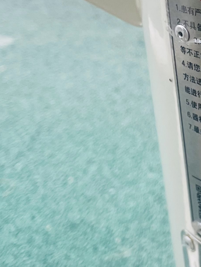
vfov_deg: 22.6
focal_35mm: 86
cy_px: 83
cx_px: 226
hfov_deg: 16.6
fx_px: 666
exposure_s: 1/121
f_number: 1.6
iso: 64
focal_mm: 4.2
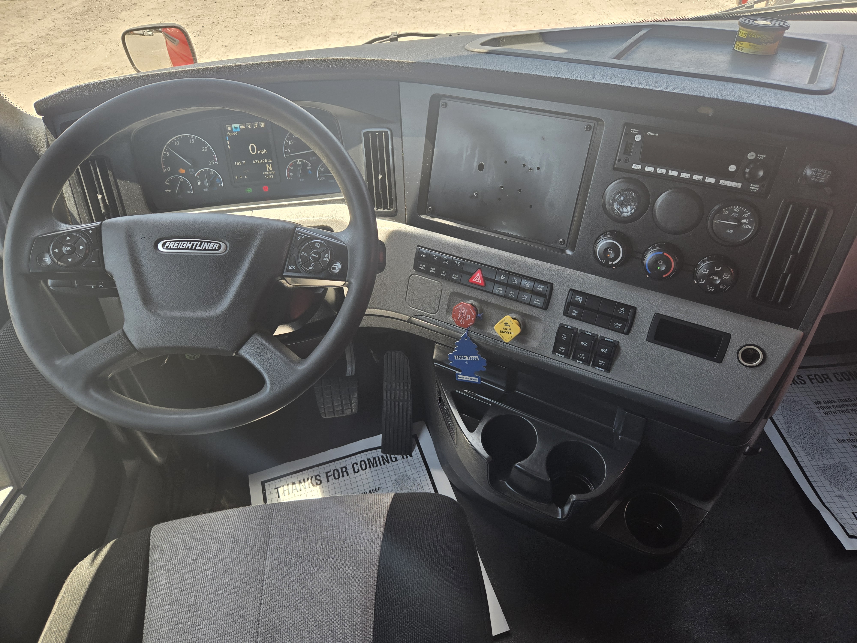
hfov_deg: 73.9
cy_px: 322
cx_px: 428
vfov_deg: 58.9
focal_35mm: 23
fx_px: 569
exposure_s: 1/180
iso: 32
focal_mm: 5.4
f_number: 1.8
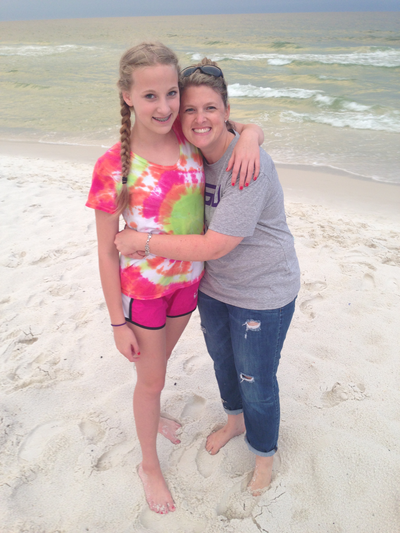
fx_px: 508
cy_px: 266
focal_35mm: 33
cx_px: 200
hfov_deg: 42.9
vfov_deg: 55.4
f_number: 2.4
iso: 50
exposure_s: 1/24
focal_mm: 4.12
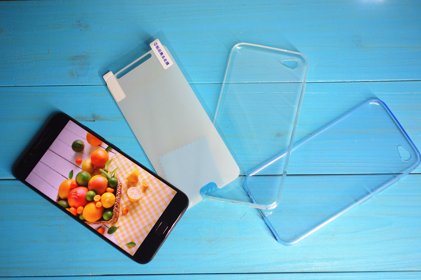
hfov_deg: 35.7
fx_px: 655
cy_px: 140
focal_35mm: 56
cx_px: 210
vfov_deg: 24.2
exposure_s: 1/125
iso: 160
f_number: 3.5
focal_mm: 20.64
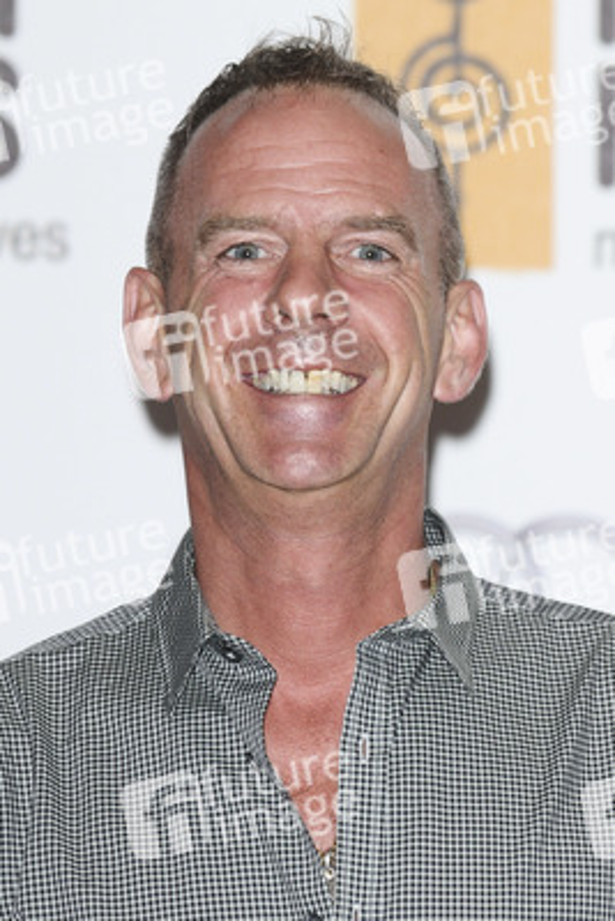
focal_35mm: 248
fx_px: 6336
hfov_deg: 5.6
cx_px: 308
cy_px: 460
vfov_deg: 8.3
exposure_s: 1/250
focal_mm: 165
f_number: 4
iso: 320
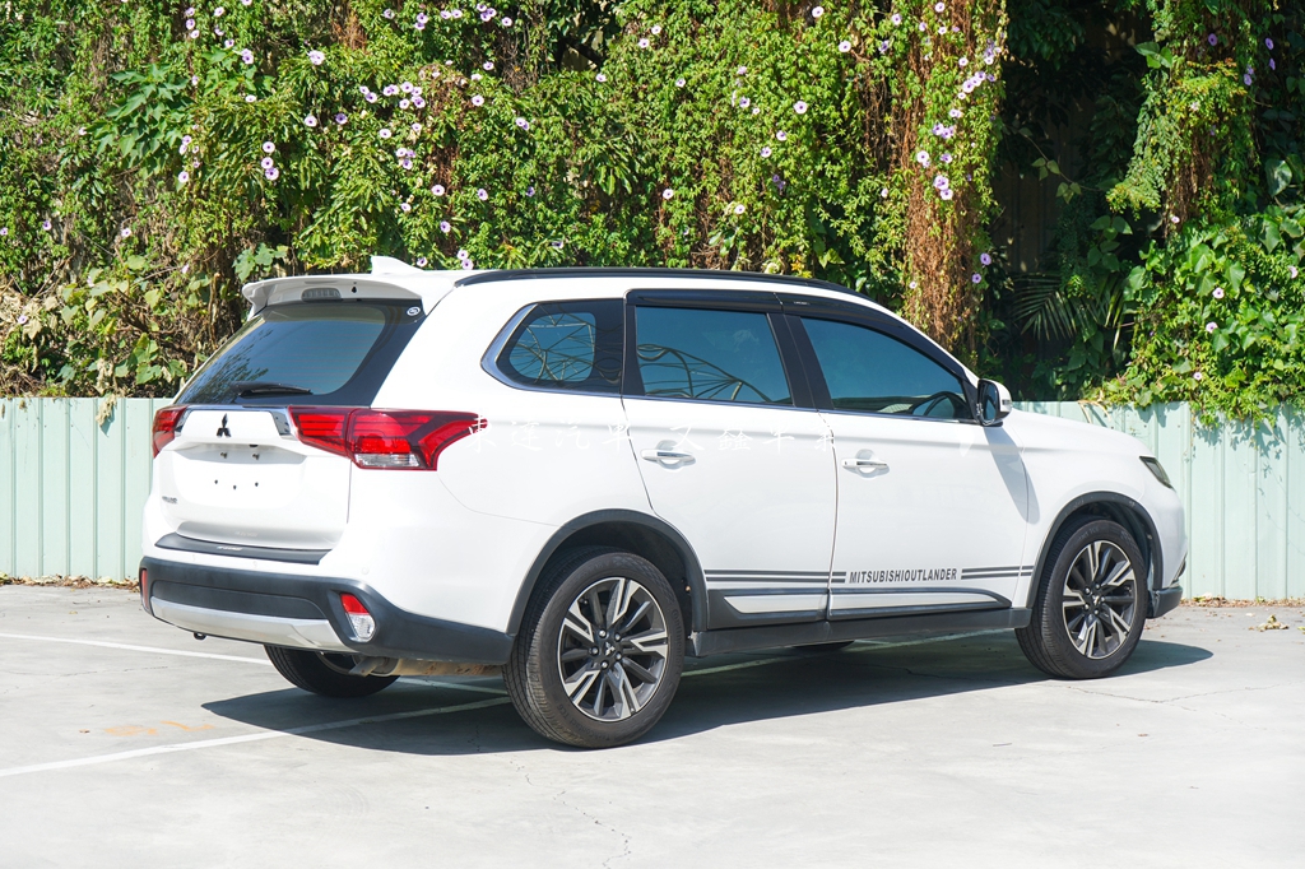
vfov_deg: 22.2
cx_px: 652
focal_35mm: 61
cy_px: 434
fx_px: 2210
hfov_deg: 32.9
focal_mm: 61
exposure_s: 1/200
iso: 100
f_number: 8
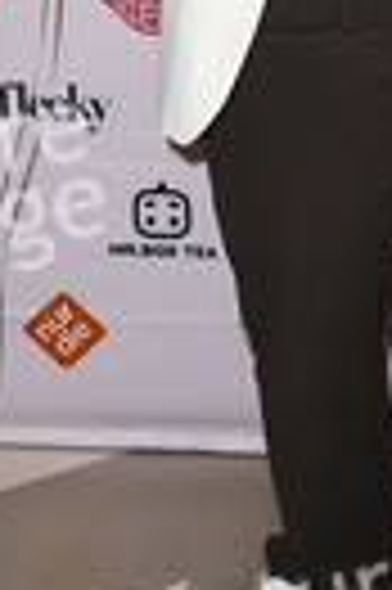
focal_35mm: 104
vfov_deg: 19.1
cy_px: -14
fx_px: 1703
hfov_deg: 13.0
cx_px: 365
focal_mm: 34
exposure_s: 1/200
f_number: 5.6
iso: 500
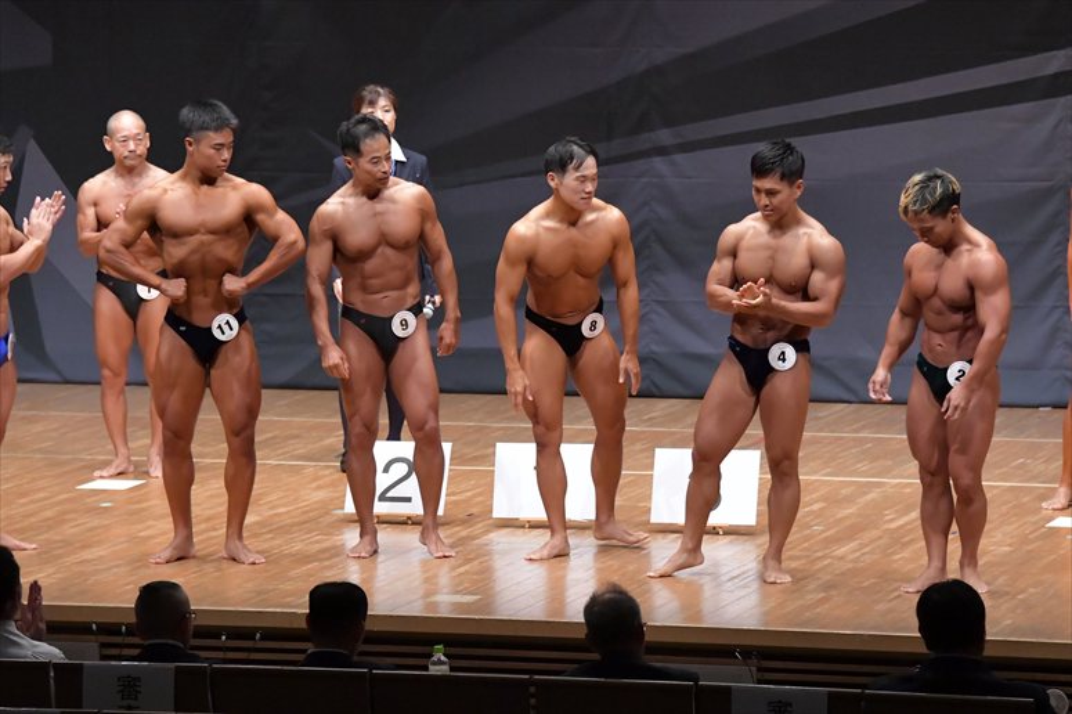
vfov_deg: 7.3
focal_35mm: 187
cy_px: 357
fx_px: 5566
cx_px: 536
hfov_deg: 11.0
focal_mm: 125
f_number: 5.6
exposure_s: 1/400
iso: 8000
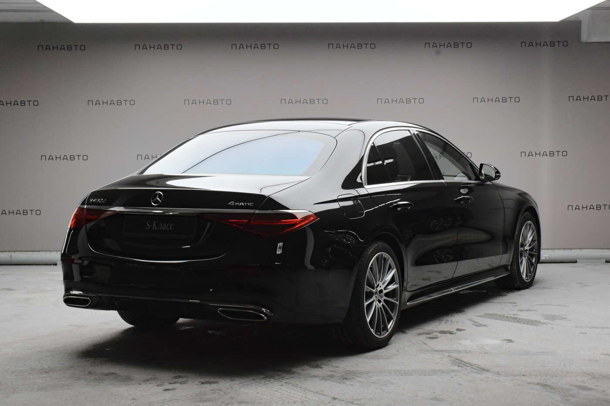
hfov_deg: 31.9
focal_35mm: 63
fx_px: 1067
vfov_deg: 21.6
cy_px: 203
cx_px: 305
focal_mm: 42
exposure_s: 1/60
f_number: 14
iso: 1000
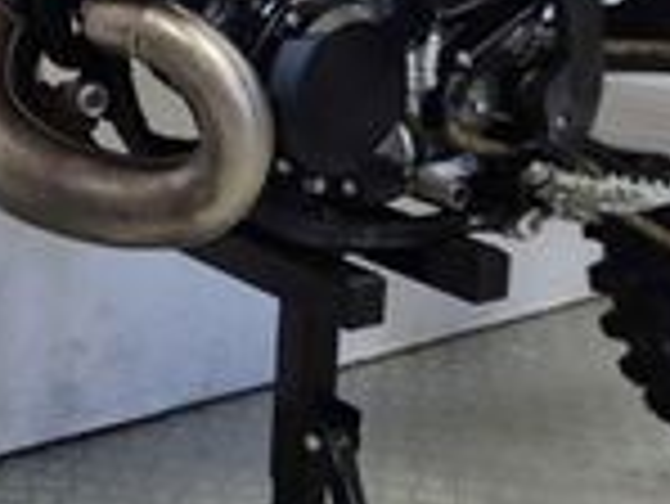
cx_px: -99
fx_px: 1918
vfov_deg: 14.6
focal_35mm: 99
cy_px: -63
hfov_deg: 18.9
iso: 250
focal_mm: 5.4
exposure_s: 1/100
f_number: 1.8
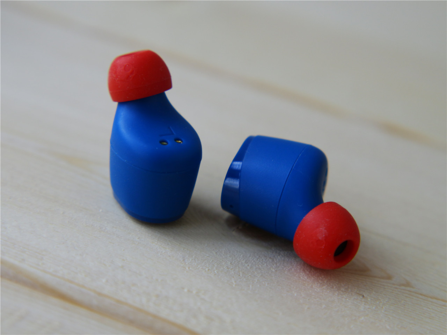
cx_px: 224
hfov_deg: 22.8
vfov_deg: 17.2
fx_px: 1111
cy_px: 168
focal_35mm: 86
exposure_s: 1/125
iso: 200
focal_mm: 43
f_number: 3.5
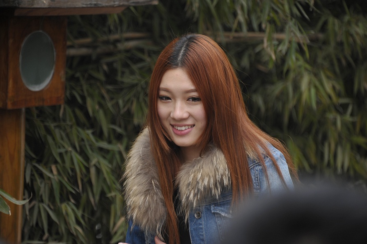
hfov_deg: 6.9
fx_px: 3057
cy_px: 122
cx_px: 184
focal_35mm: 300
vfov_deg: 4.6
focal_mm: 300
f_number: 5.6
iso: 250
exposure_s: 1/160
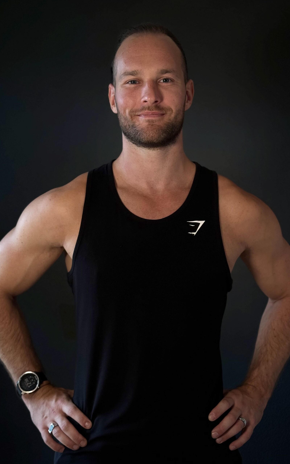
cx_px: 148
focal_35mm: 51
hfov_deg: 25.3
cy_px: 232
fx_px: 645
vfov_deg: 39.6
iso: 80
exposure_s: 1/152
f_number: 1.78
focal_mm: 6.76
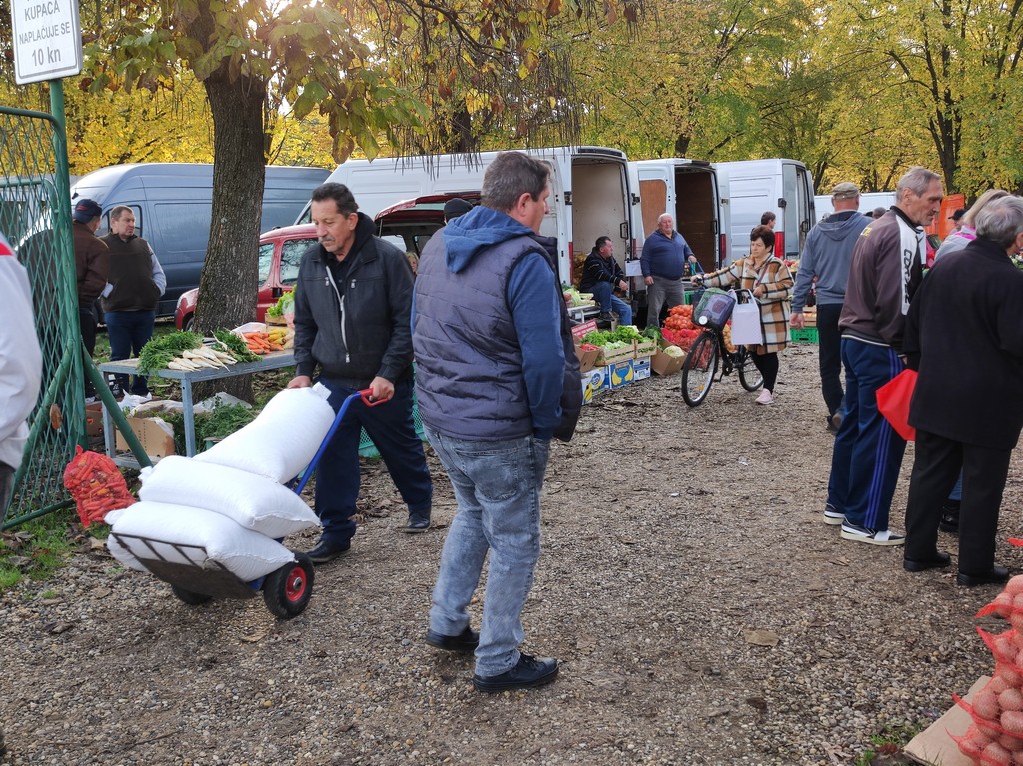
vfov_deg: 54.8
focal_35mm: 25
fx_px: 738
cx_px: 512
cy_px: 383
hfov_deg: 69.4
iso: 71
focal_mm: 4.7
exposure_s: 1/100
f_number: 1.79
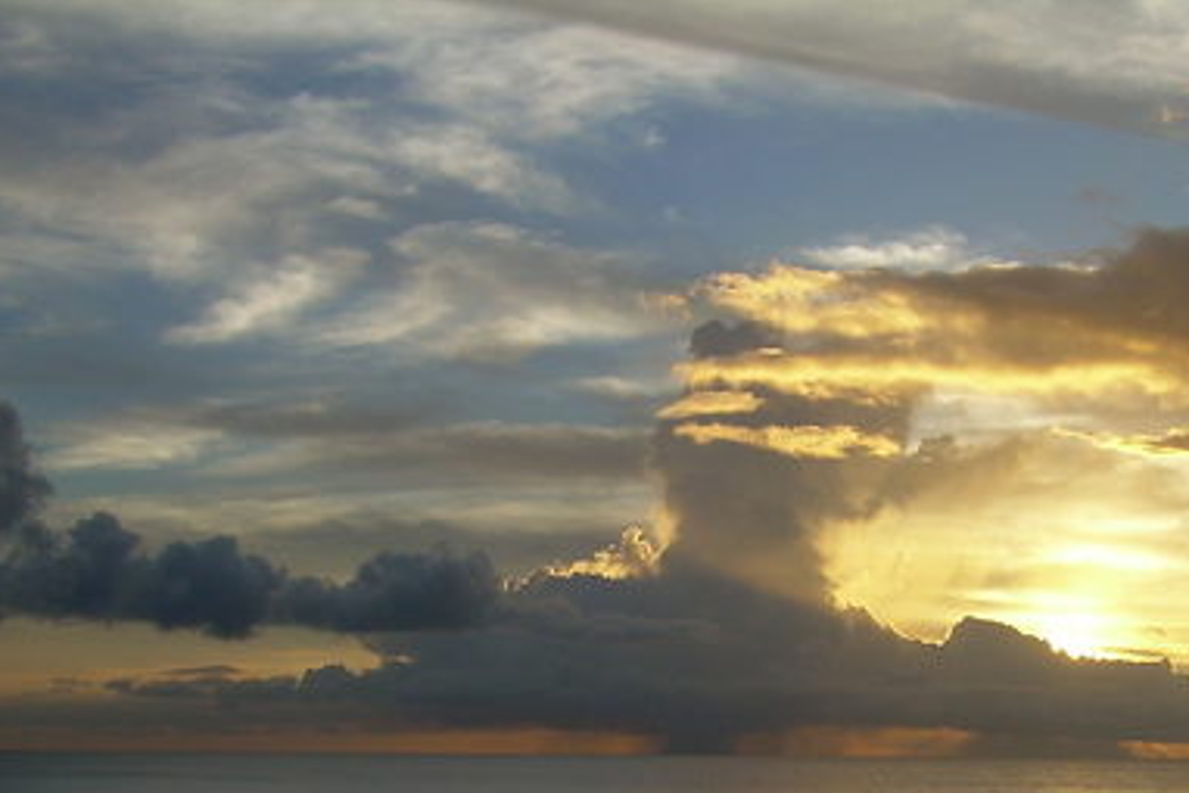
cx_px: 856
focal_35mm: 62
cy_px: 695
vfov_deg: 21.5
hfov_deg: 31.9
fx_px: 2048
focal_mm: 6.3
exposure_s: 1/324
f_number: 4.6
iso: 50
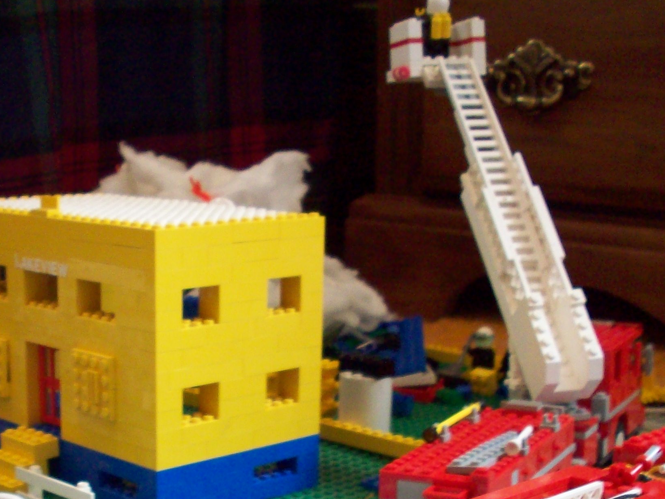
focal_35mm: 69
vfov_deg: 20.8
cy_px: 455
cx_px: 182
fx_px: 1325
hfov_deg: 27.8
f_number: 2.8
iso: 160
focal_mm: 6.2
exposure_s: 1/9.86
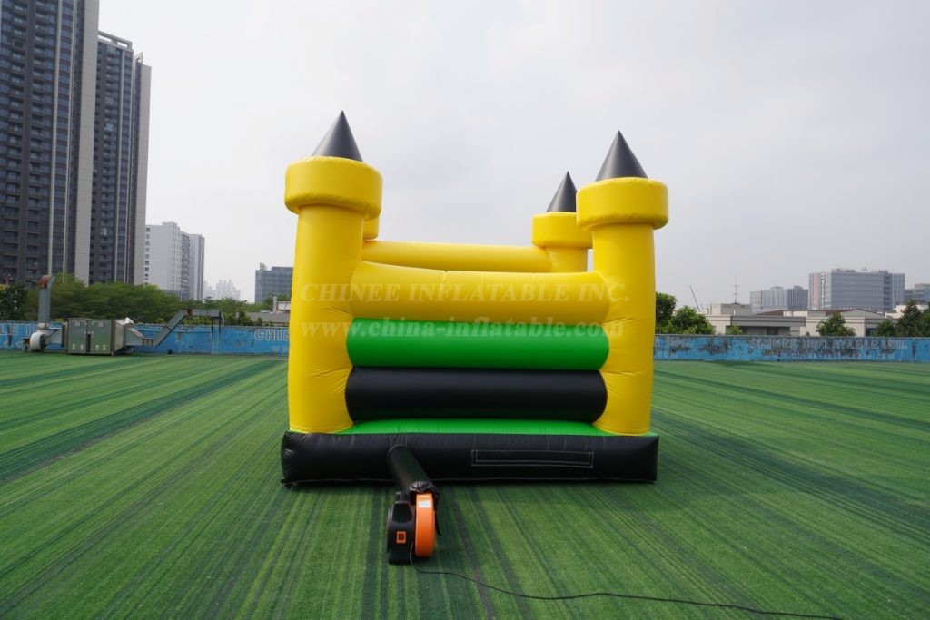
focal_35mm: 24
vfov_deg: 53.1
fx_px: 620
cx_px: 465
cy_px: 310
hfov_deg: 73.7
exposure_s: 1/200
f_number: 8
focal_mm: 16
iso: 100
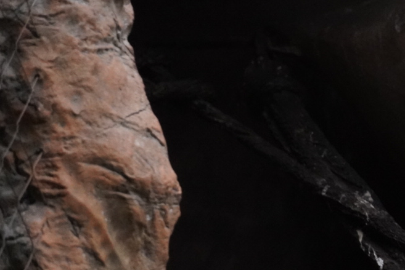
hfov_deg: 4.1
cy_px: 184
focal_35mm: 498
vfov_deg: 2.8
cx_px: 495
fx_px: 5609
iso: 5000
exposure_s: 1/250
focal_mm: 135
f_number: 5.6
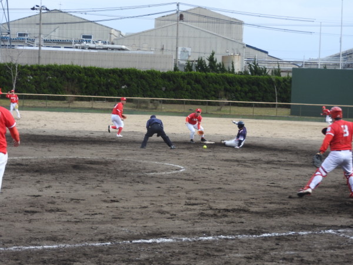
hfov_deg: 23.0
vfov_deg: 17.4
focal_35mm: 85
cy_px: 132
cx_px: 176
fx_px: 867
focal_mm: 15.2
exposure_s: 1/320
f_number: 4.5
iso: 100
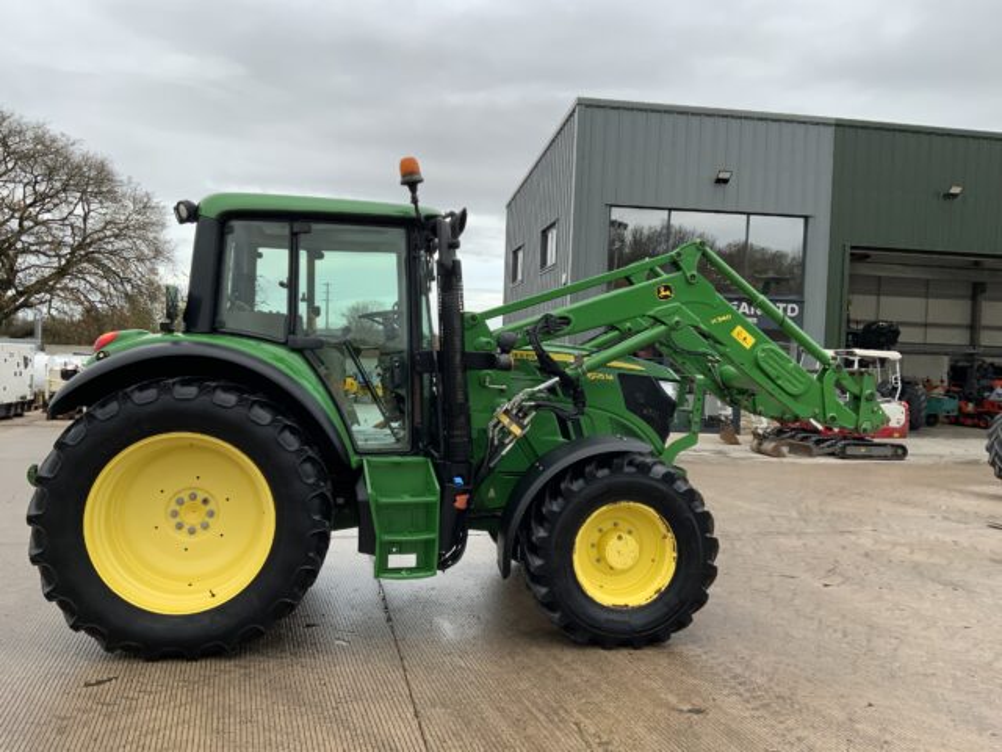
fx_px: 839
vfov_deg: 48.2
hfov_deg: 61.7
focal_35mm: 29
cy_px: 376
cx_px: 501
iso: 16
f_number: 1.8
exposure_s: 1/272
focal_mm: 3
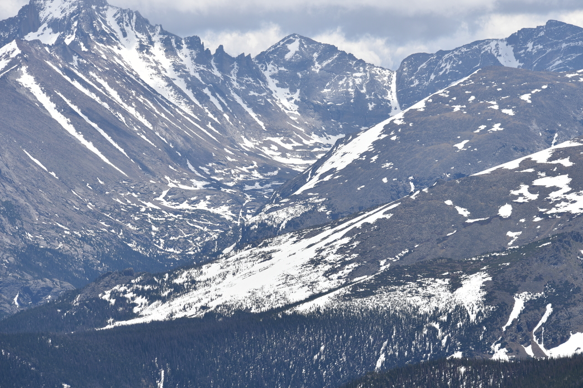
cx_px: 312
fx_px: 3773
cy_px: 196
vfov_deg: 5.9
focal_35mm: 233
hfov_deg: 8.8
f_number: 9
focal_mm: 190
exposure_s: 1/400
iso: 100
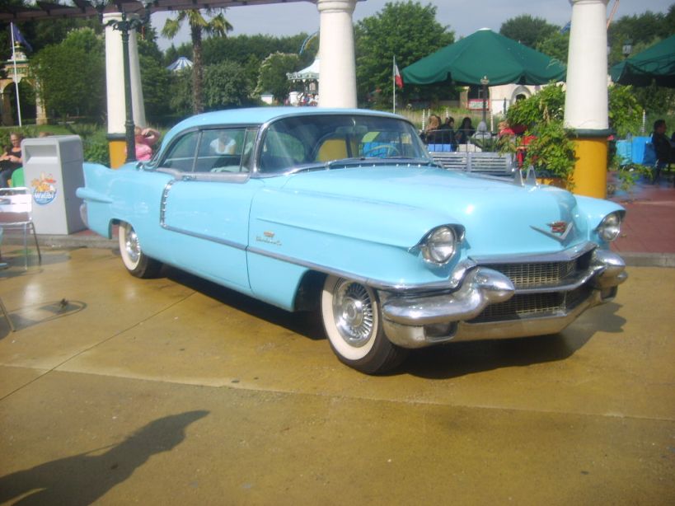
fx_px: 682
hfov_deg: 52.6
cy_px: 253
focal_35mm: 35
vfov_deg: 40.7
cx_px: 338
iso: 50
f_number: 7.1
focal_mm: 5.8
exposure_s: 1/180
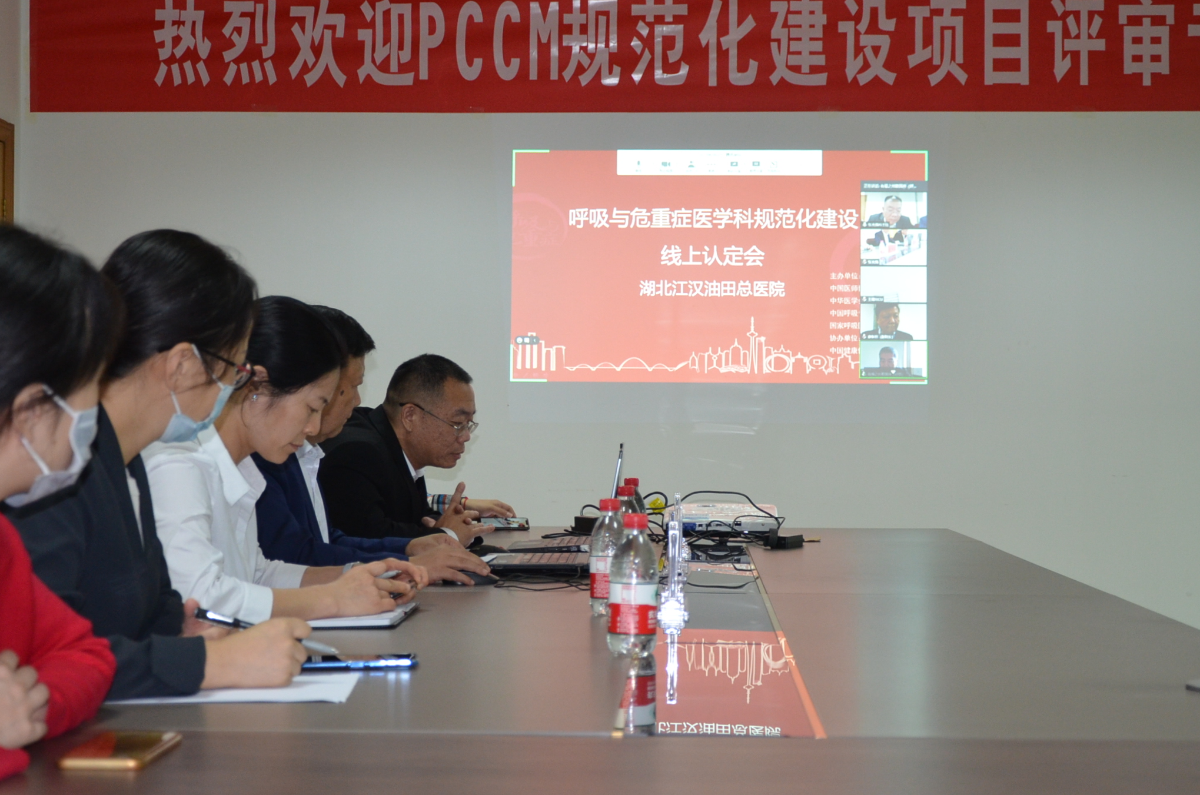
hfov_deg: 34.5
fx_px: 1930
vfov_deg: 23.3
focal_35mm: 58
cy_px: 423
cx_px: 567
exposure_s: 1/60
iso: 1000
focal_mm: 32
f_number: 4.2
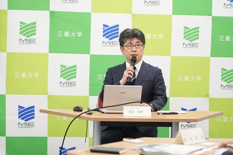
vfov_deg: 11.9
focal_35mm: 115
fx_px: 744
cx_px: 119
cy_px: 81
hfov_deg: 17.8
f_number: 4
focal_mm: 105
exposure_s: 1/125
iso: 1000
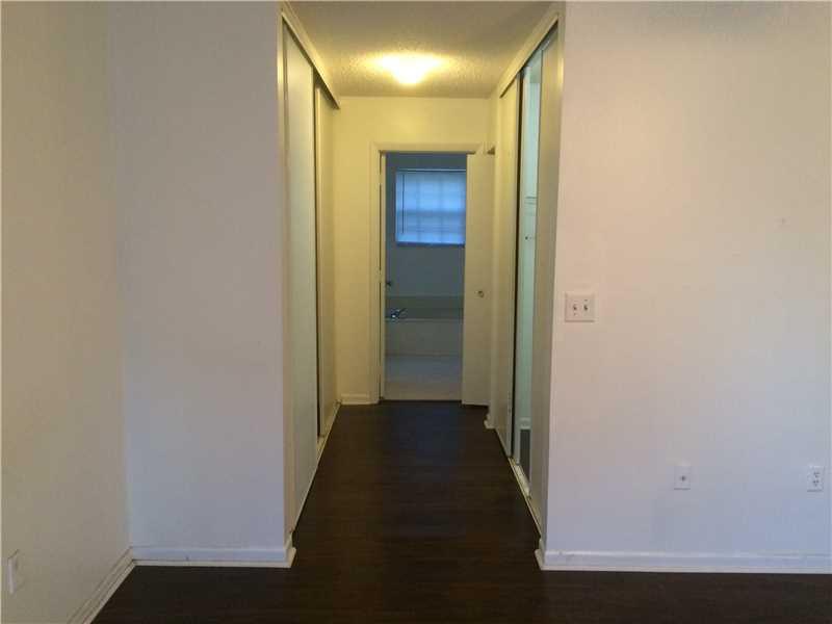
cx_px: 416
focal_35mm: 29
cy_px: 312
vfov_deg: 48.2
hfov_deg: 61.7
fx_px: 697
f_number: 2.2
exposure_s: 1/24
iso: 320
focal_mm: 4.15
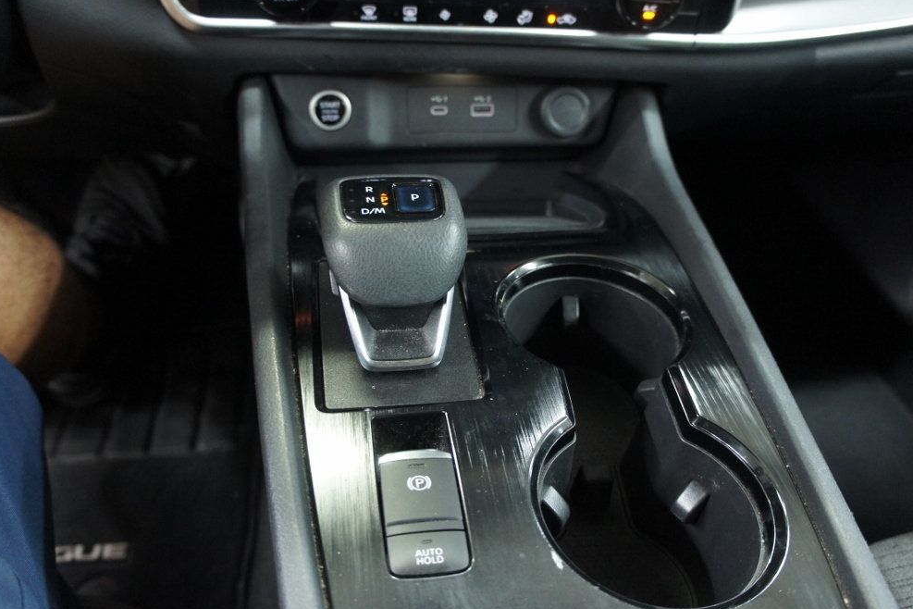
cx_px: 454
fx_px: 710
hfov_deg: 65.5
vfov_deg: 46.4
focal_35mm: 28
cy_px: 298
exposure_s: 1/10
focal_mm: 18
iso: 1600
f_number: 3.5
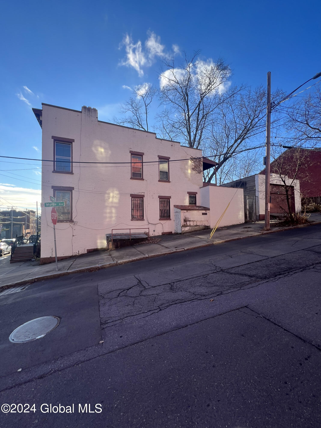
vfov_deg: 106.2
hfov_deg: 89.9
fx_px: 161
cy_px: 214
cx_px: 160
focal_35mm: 13
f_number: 1.8
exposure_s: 1/479
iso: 32
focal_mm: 1.57
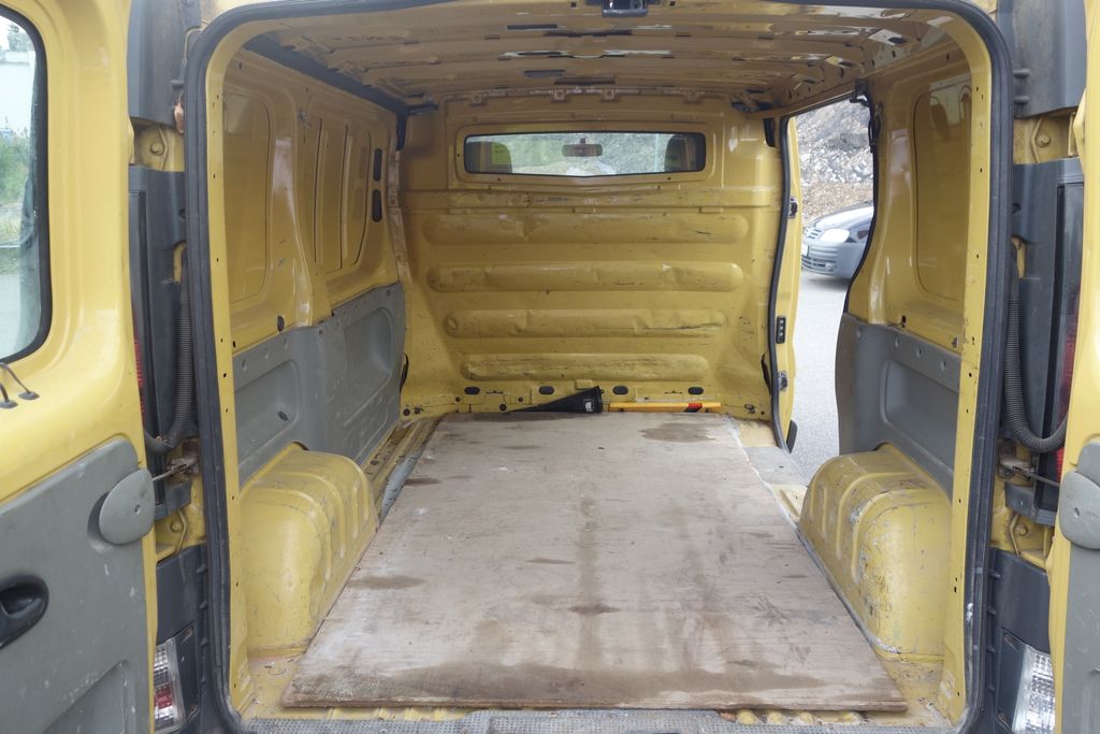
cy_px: 367
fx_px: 856
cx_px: 550
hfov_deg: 65.5
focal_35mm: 28
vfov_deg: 46.4
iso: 125
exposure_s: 1/100
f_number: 3.5
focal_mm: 10.4
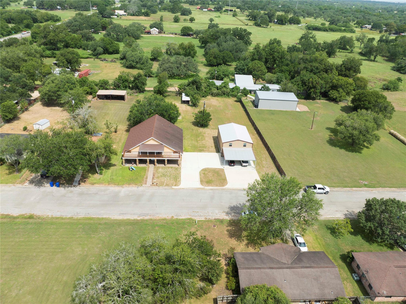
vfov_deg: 56.8
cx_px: 203
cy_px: 152
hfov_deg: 71.6
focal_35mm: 24
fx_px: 281
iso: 100
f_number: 2.8
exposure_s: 1/1250
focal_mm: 12.29
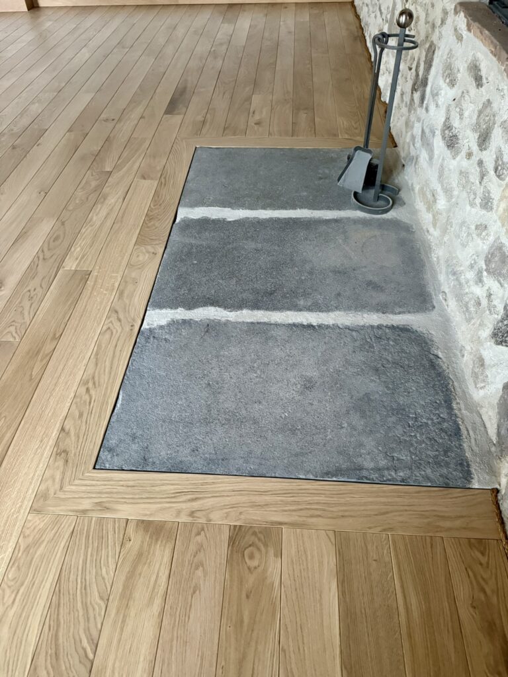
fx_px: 470
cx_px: 254
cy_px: 338
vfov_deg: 71.6
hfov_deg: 56.8
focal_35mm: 24
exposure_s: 1/60
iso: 800
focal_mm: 6.76
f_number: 1.78
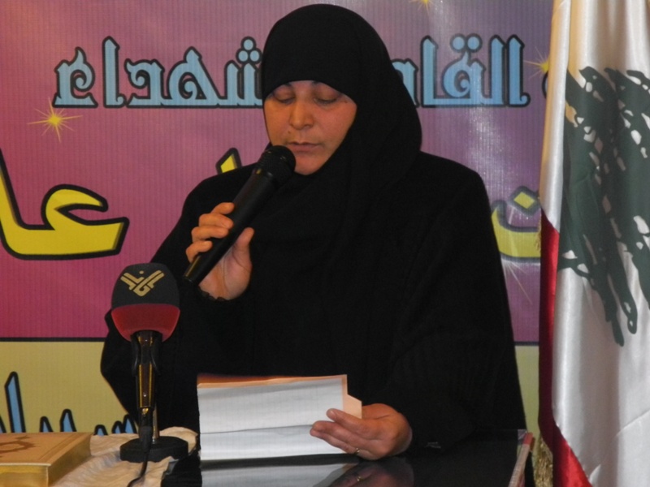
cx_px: 325
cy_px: 244
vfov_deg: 7.4
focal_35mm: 200
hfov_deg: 9.9
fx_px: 3755
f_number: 5.6
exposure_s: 1/30
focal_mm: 42.6
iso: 800
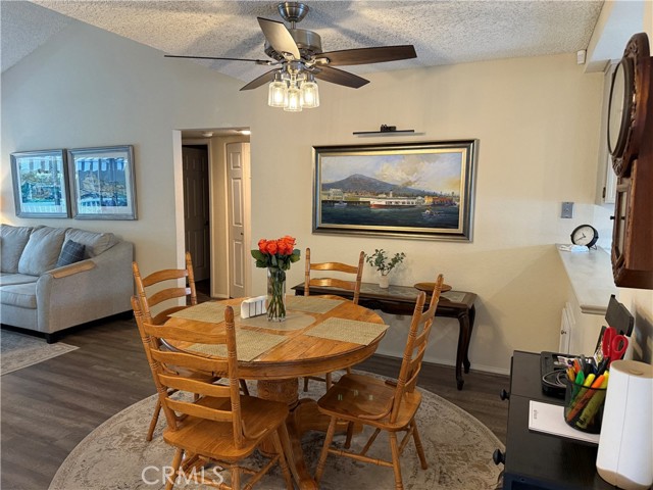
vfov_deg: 56.8
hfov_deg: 71.6
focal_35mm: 24
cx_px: 326
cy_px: 245
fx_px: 453
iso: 400
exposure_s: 1/60
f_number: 1.78
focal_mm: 6.76
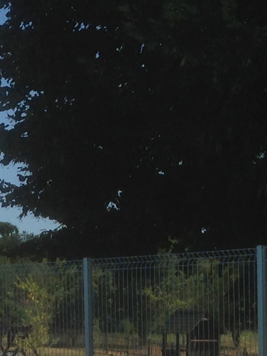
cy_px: 359
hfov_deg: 8.5
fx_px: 1676
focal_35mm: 163
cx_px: -301
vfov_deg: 12.0
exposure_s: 1/2358
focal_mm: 4.12
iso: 50
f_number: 2.4
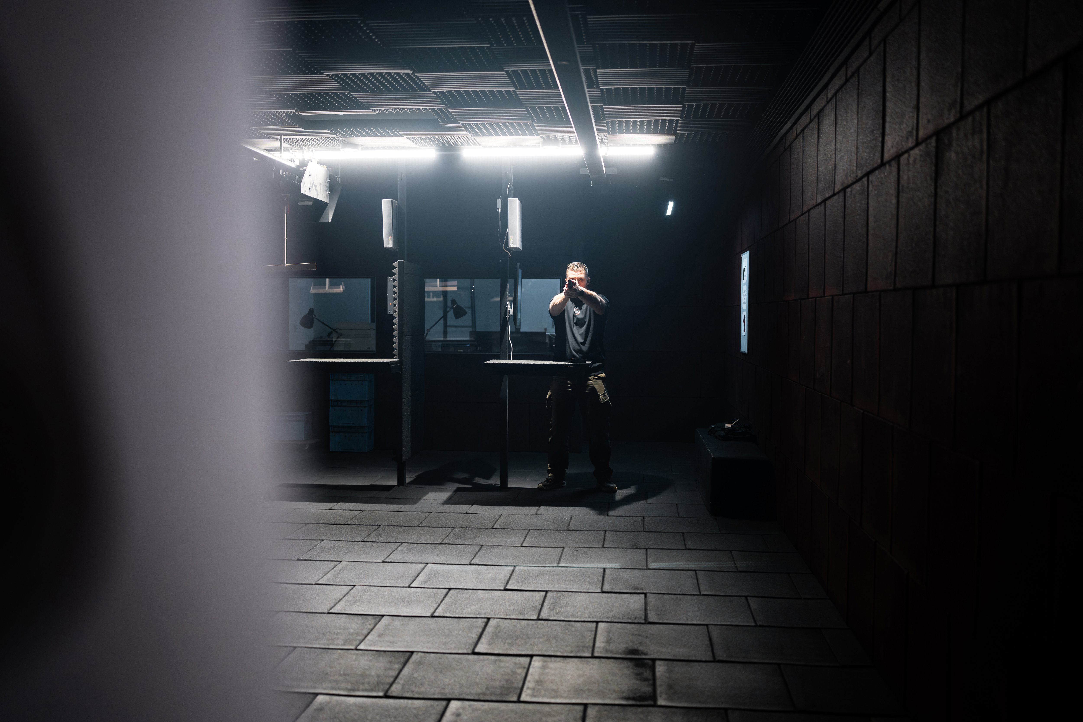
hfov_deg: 54.4
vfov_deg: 37.8
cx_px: 542
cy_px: 361
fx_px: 1053
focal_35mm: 35
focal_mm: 35
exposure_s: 1/250
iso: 800
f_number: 1.4
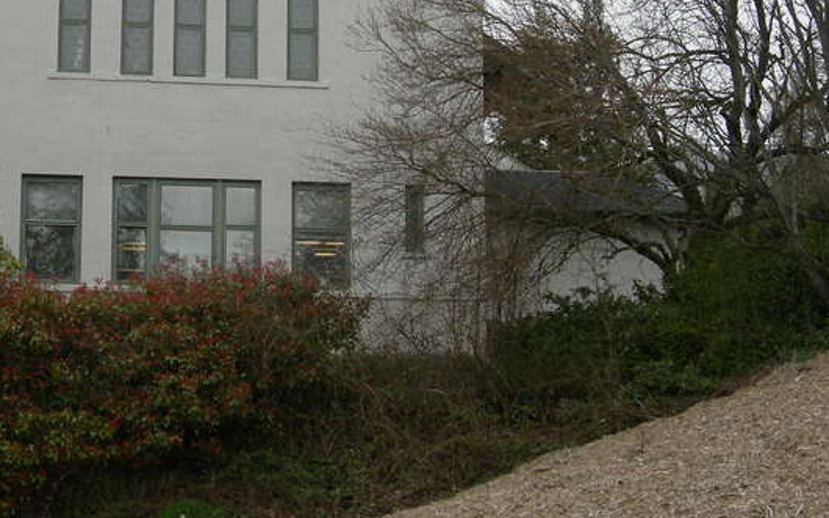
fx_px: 1807
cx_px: 272
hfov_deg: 25.7
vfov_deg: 16.2
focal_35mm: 80
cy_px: 124
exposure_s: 1/116
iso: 64
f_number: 4.9
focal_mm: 10.4
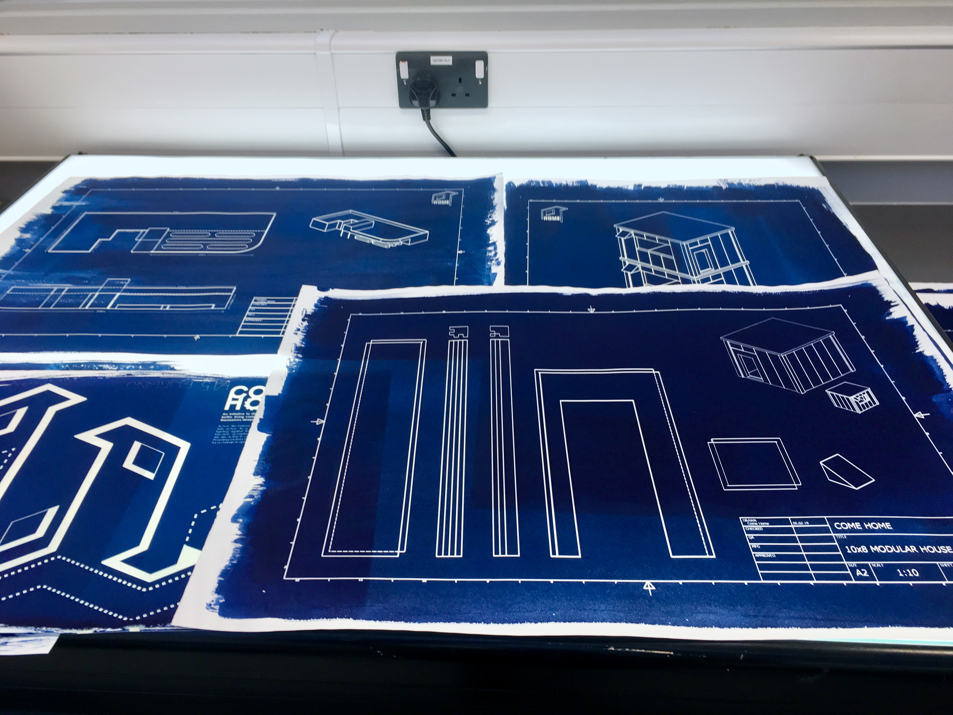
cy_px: 358
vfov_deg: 48.2
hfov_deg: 61.7
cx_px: 476
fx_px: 798
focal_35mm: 29
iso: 32
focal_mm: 4.15
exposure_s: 1/100
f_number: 2.2
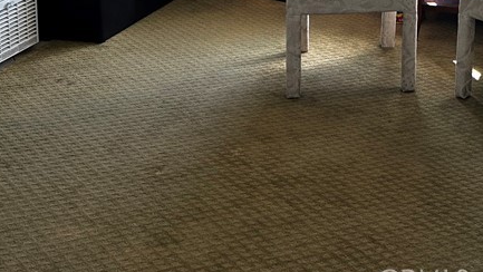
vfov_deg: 16.5
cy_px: -133
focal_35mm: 67
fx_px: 858
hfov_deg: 29.3
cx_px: 485
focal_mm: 5.7
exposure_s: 1/120
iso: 40
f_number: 1.5
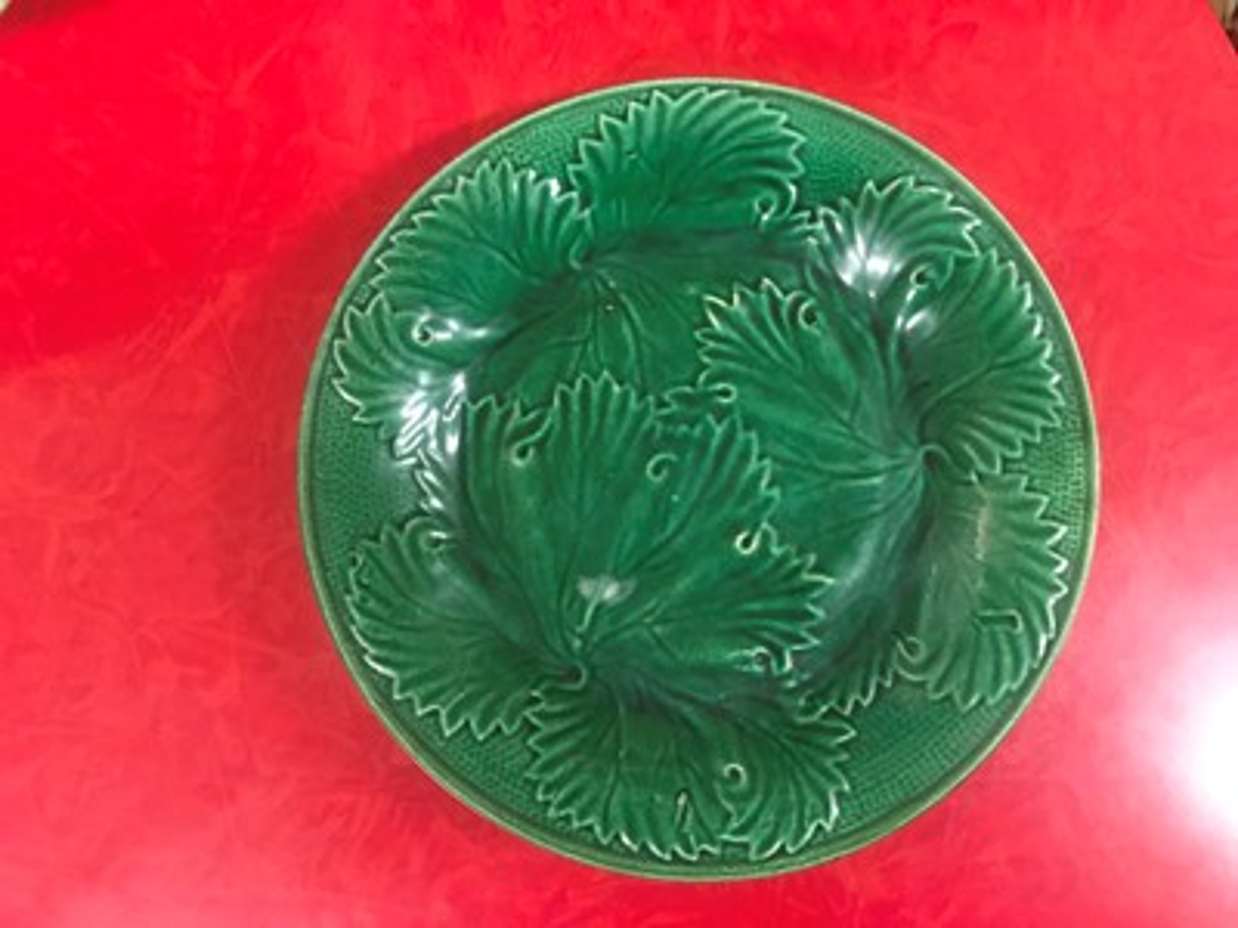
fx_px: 1037
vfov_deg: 48.2
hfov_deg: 61.7
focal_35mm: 29
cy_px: 464
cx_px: 619
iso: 200
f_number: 2.2
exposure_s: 1/17
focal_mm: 4.15
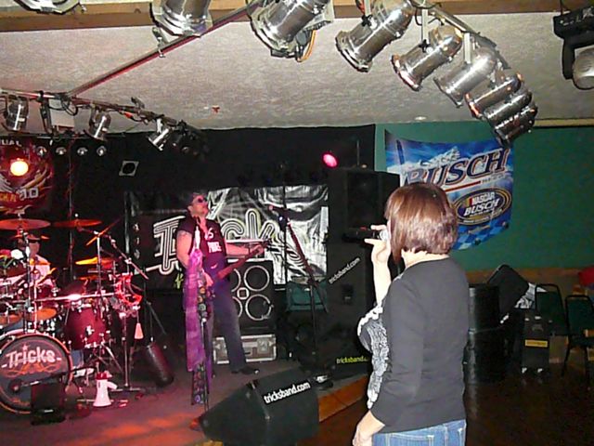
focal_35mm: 35
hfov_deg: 52.6
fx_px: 601
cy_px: 223
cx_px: 297
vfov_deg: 40.7
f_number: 2.8
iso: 1600
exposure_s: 1/30
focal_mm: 5.2
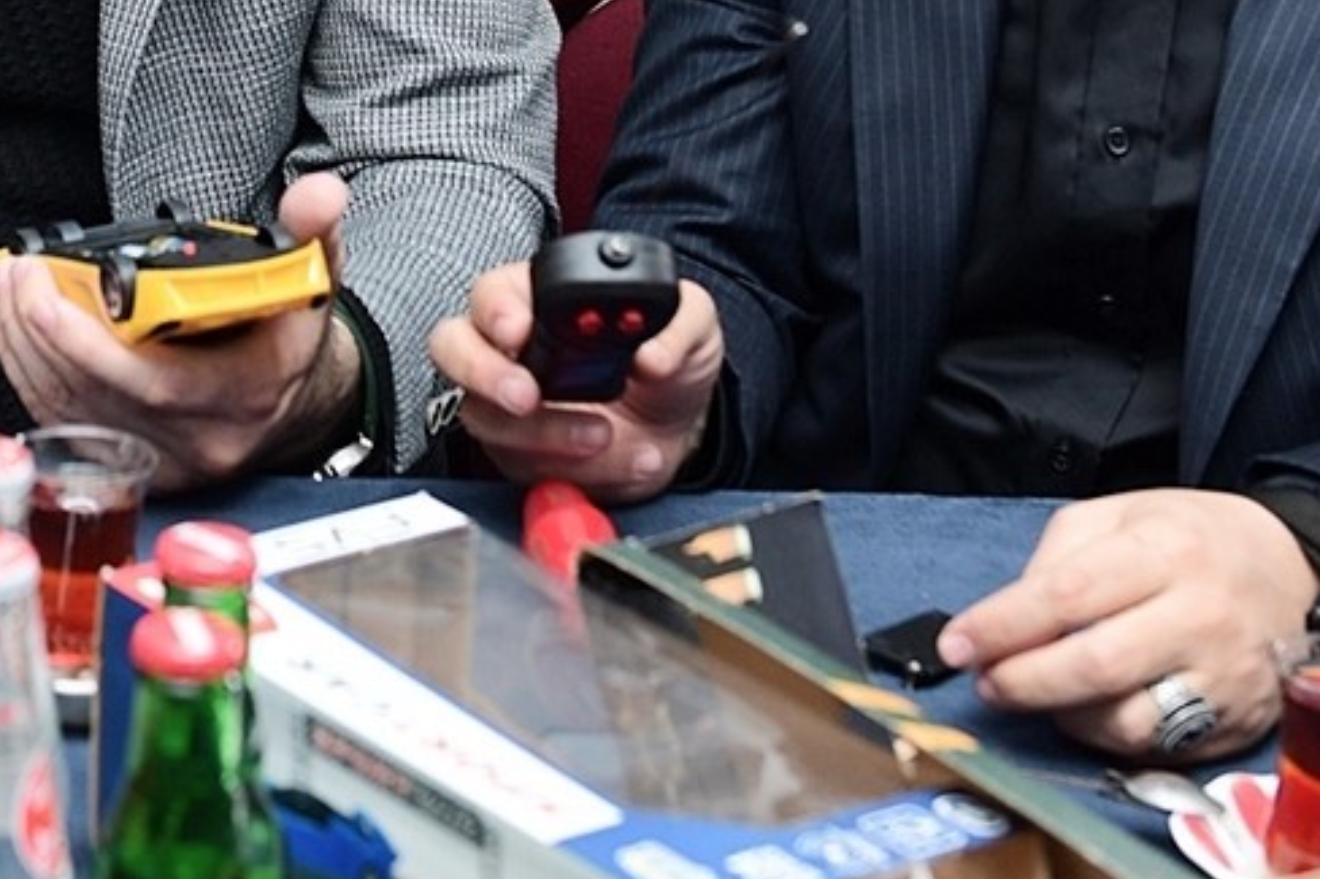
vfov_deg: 10.8
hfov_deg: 16.3
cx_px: 0
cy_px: -346
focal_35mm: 123
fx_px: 4508
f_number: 4
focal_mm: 40
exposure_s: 1/100
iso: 1000
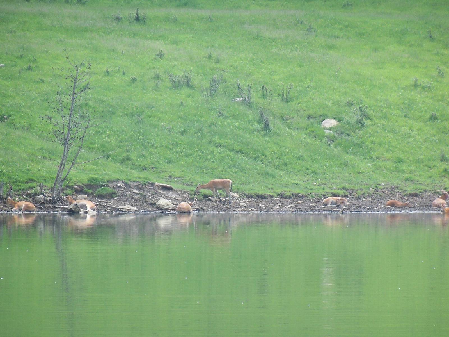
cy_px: 168
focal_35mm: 247
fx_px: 3204
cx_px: 224
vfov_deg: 6.0
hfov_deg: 8.0
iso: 250
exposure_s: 1/500
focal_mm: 43.8
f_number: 4.4
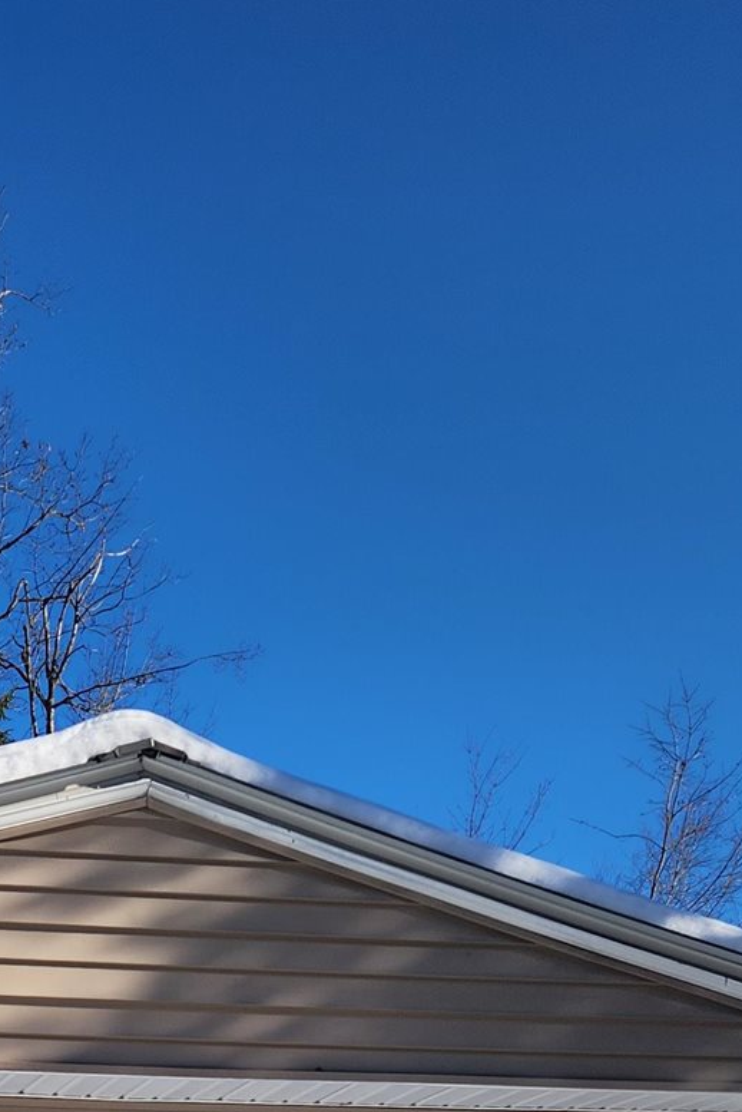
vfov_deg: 23.2
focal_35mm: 71
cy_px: 1641
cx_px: -120
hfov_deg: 18.3
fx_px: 2193
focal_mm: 5.4
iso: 20
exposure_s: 1/2397
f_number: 1.8
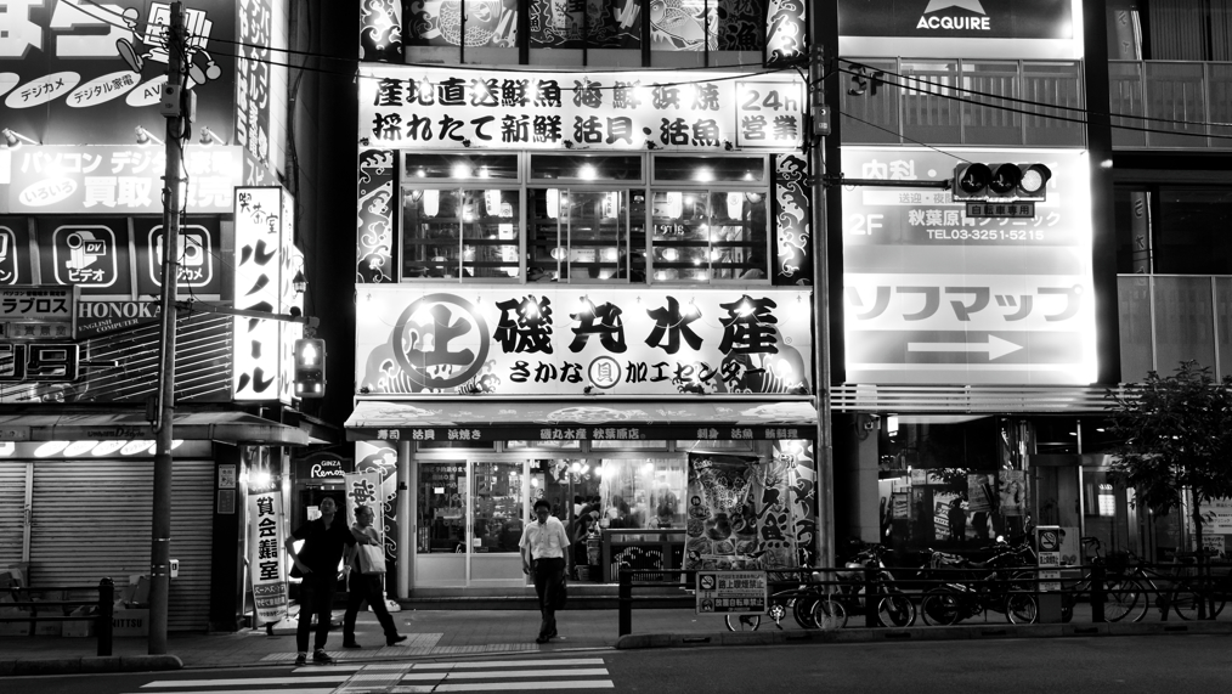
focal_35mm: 37
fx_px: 1209
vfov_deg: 32.0
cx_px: 616
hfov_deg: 54.0
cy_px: 391
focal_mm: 13
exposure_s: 1/25
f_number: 5.6
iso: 800
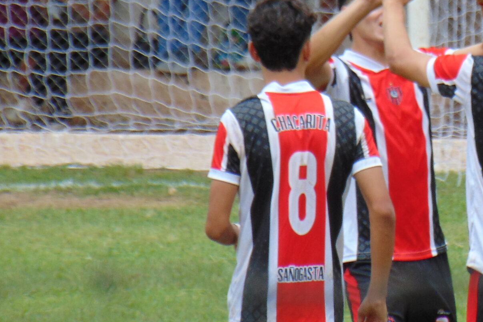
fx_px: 13847
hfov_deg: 2.0
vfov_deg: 1.3
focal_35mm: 1032
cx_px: 384
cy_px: 28
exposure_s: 1/320
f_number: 4.4
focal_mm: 84
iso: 80
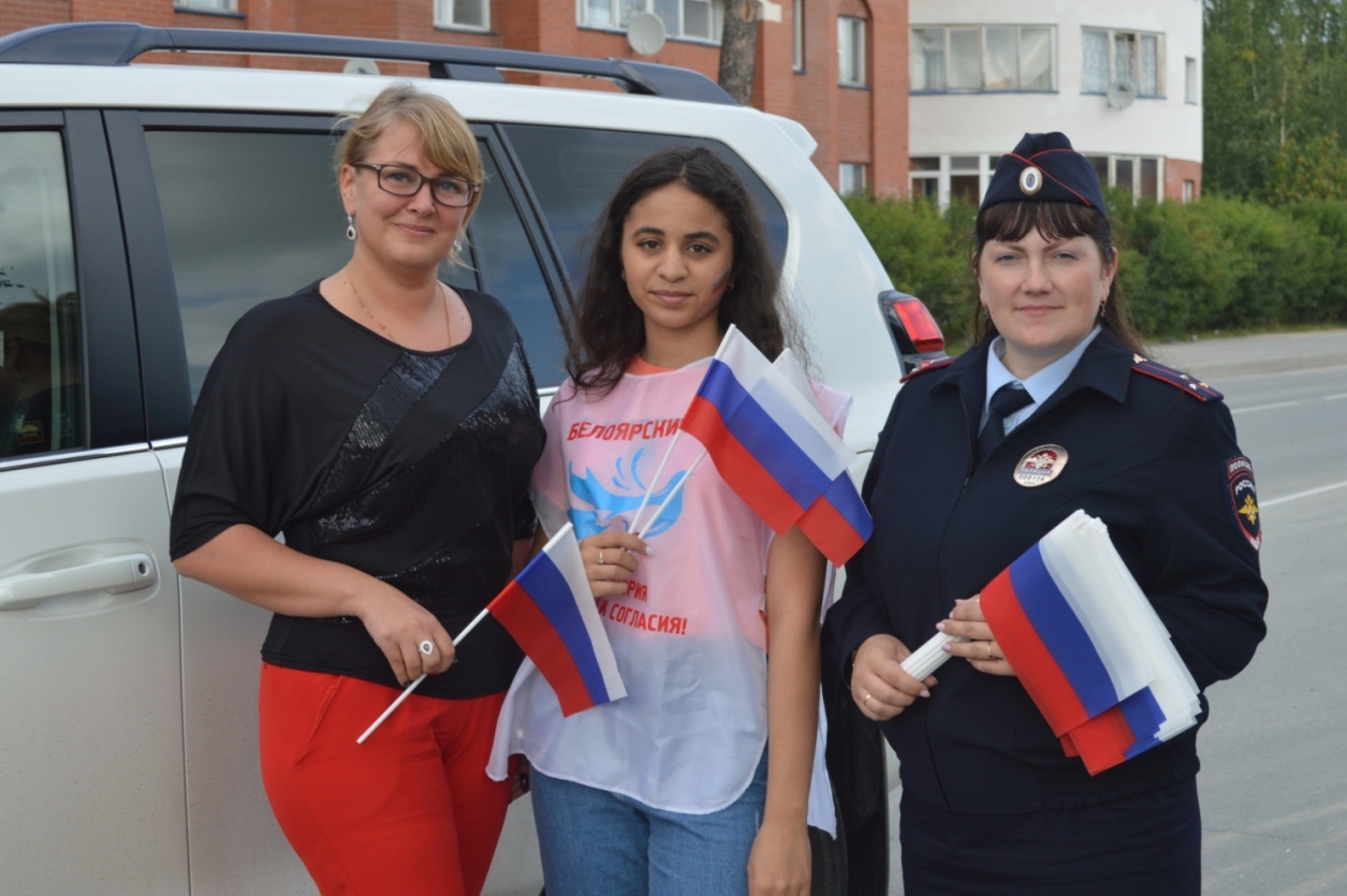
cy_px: 424
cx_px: 774
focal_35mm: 58
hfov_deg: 34.4
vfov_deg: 23.3
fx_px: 2169
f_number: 6.3
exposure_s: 1/160
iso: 100
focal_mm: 32
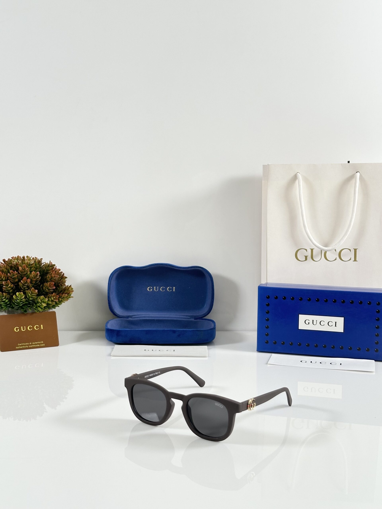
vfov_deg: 39.7
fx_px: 706
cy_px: 254
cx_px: 191
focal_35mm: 48
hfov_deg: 30.3
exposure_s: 1/107
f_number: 1.78
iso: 80
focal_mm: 6.86
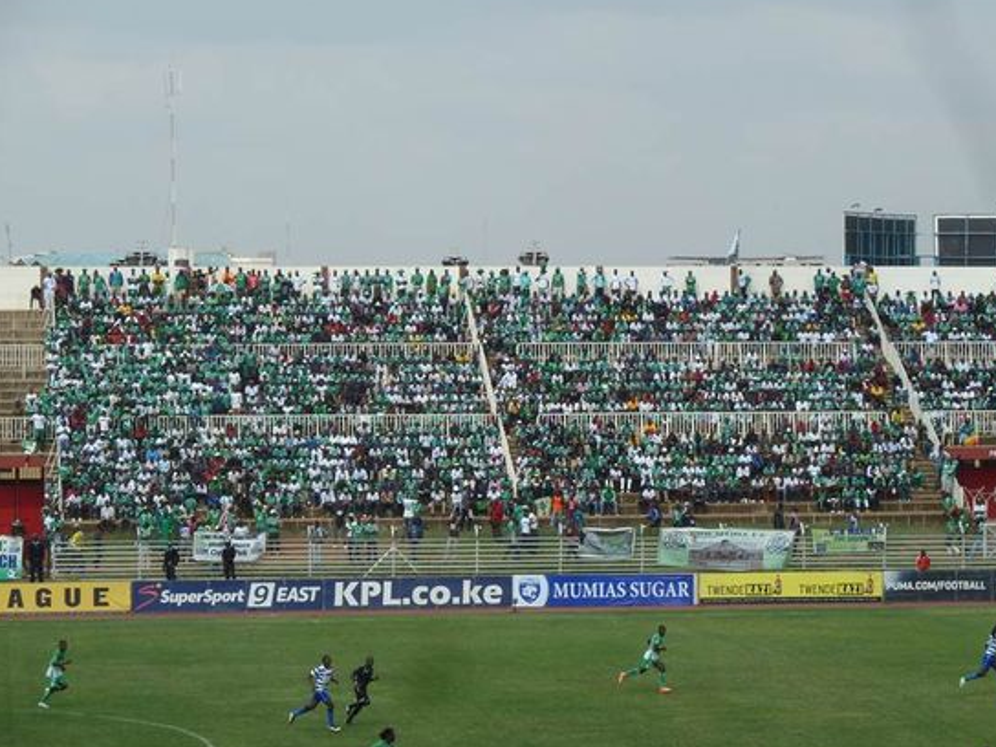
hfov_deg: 14.7
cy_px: 367
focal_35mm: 134
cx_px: 514
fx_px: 3856
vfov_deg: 11.1
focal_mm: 21
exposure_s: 1/400
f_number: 5
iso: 80
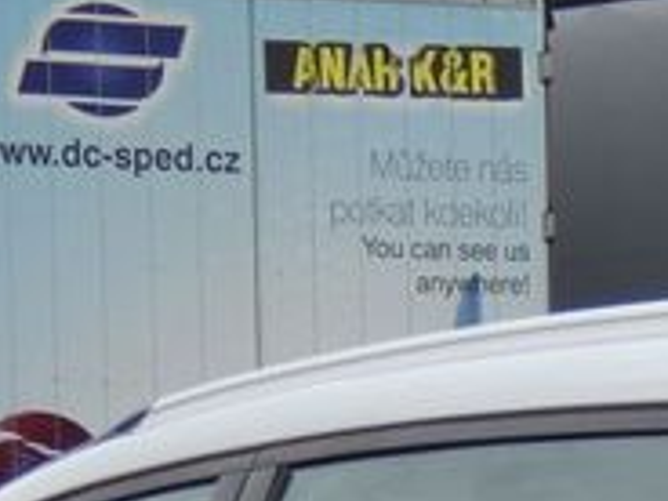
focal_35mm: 400
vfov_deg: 3.7
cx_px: 1096
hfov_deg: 4.9
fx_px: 7719
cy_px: 1176
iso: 80
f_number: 4.3
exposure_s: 1/250
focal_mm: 12.9
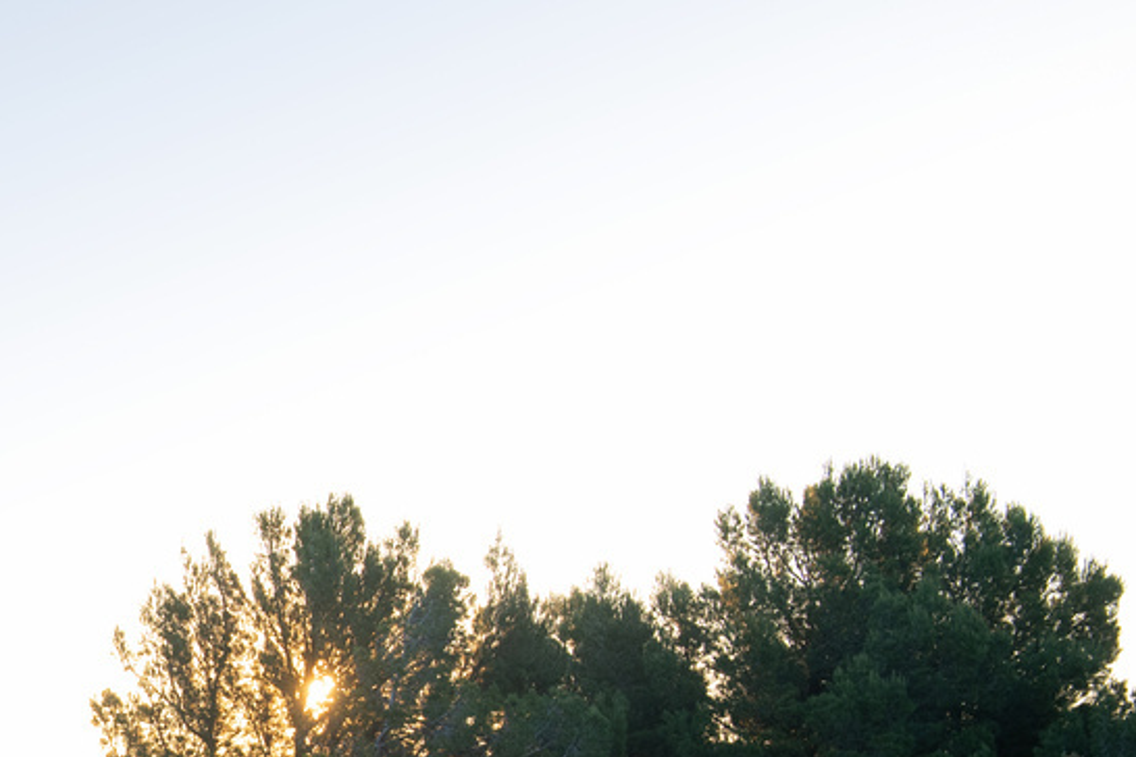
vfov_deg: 13.1
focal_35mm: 101
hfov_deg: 18.9
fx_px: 3187
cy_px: 956
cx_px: -291
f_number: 8
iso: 320
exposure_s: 1/80
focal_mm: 38
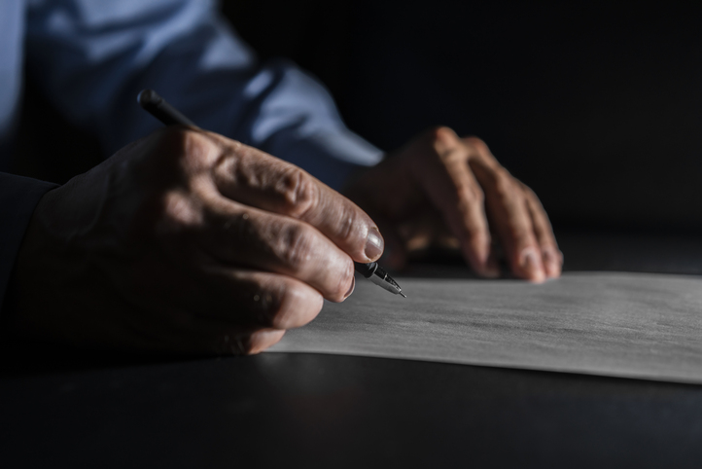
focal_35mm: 55
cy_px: 234
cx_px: 351
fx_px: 1073
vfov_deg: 24.6
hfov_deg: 36.2
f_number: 3.2
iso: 320
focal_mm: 55
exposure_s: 1/100
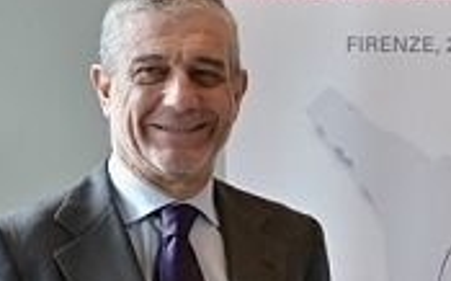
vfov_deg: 10.7
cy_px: 363
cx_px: 472
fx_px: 1461
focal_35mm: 119
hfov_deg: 17.1
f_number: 5
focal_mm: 40
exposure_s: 1/320
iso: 800
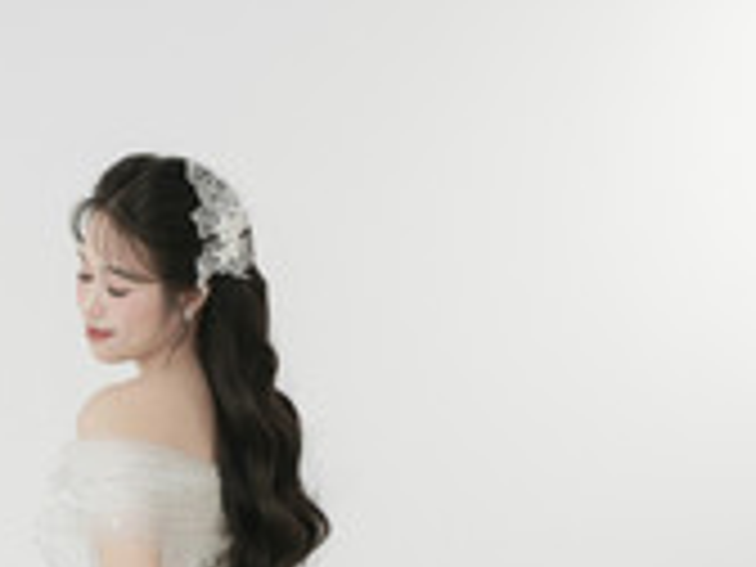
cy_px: 954
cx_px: 142
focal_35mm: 117
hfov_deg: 16.7
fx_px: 2555
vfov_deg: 11.9
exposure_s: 1/160
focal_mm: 41
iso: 160
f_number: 5
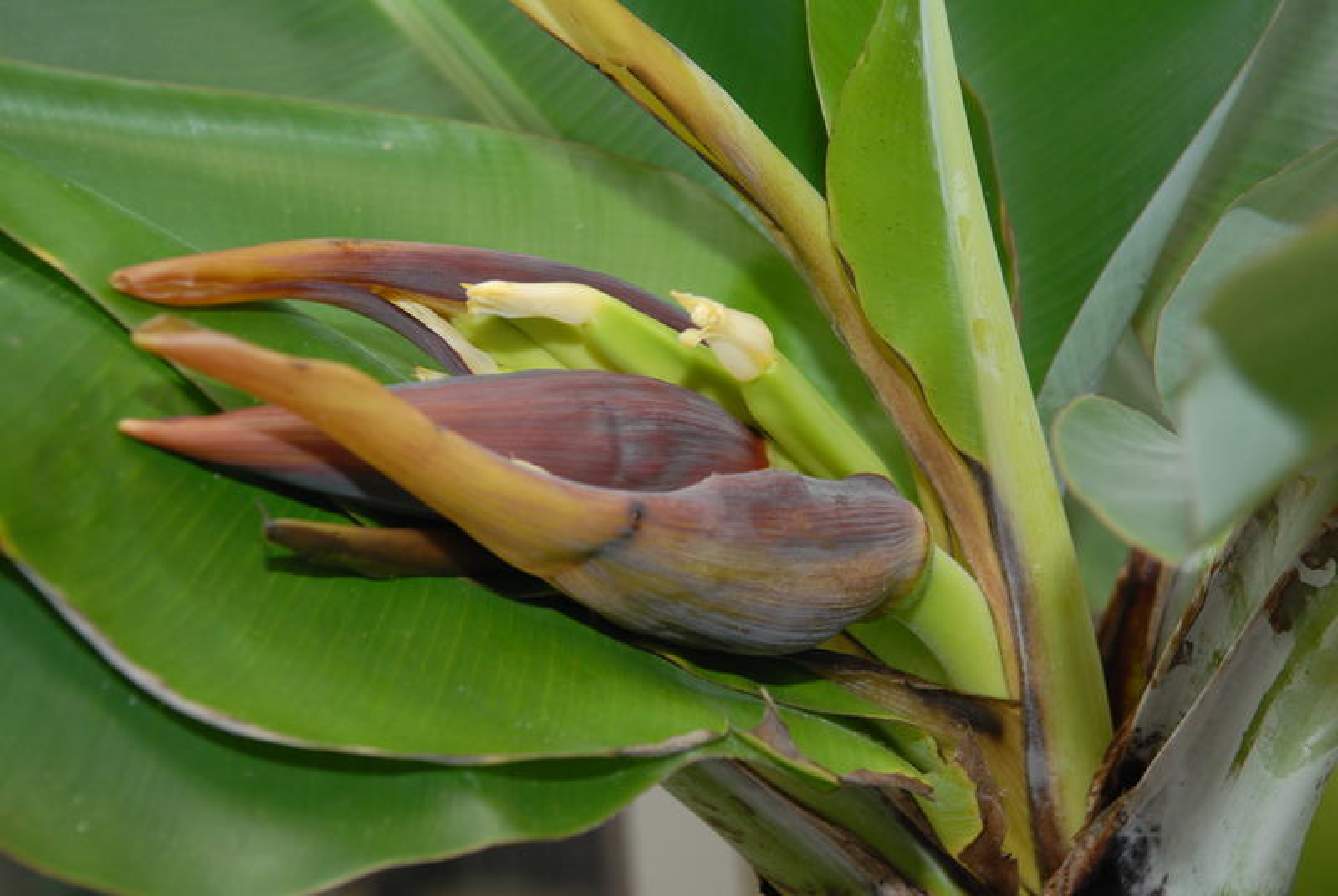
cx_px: 669
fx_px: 3071
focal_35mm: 82
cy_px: 448
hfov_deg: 24.6
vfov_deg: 16.6
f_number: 5
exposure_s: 1/60
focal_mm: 55
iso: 200
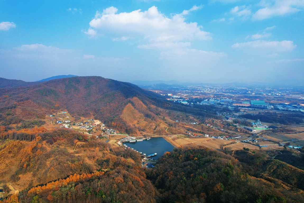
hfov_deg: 78.6
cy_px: 102
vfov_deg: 57.2
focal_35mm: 22
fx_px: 186
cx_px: 152
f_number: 2.8
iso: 100
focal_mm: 8.38
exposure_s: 1/1500
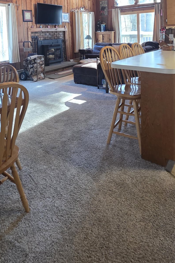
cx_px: 71
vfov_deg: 61.2
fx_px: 190
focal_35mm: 26
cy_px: 39
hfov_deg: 49.3
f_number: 1.9
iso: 500
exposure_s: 1/60
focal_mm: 2.2
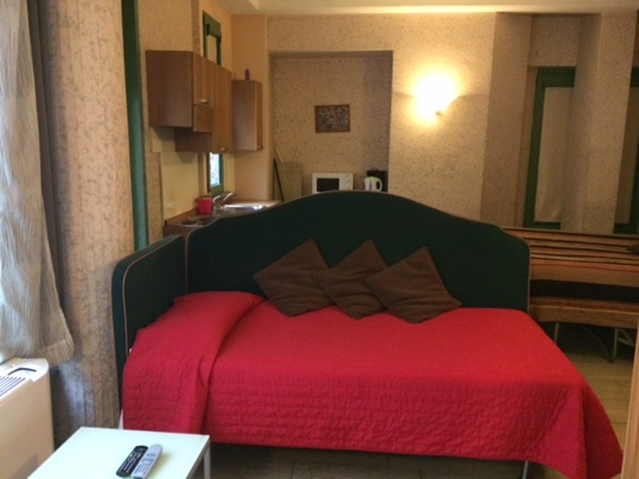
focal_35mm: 29
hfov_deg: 61.7
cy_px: 240
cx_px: 320
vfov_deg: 48.2
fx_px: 535
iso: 400
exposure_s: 1/17
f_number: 2.2
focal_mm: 4.15
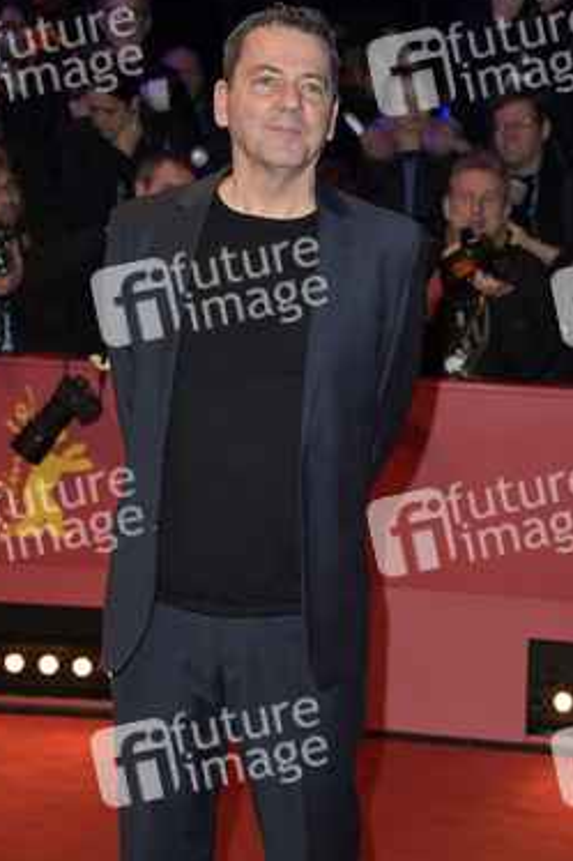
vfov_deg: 26.3
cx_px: 276
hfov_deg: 17.7
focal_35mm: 77
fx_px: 1840
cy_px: 407
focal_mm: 72
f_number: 5
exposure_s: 1/250
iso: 800
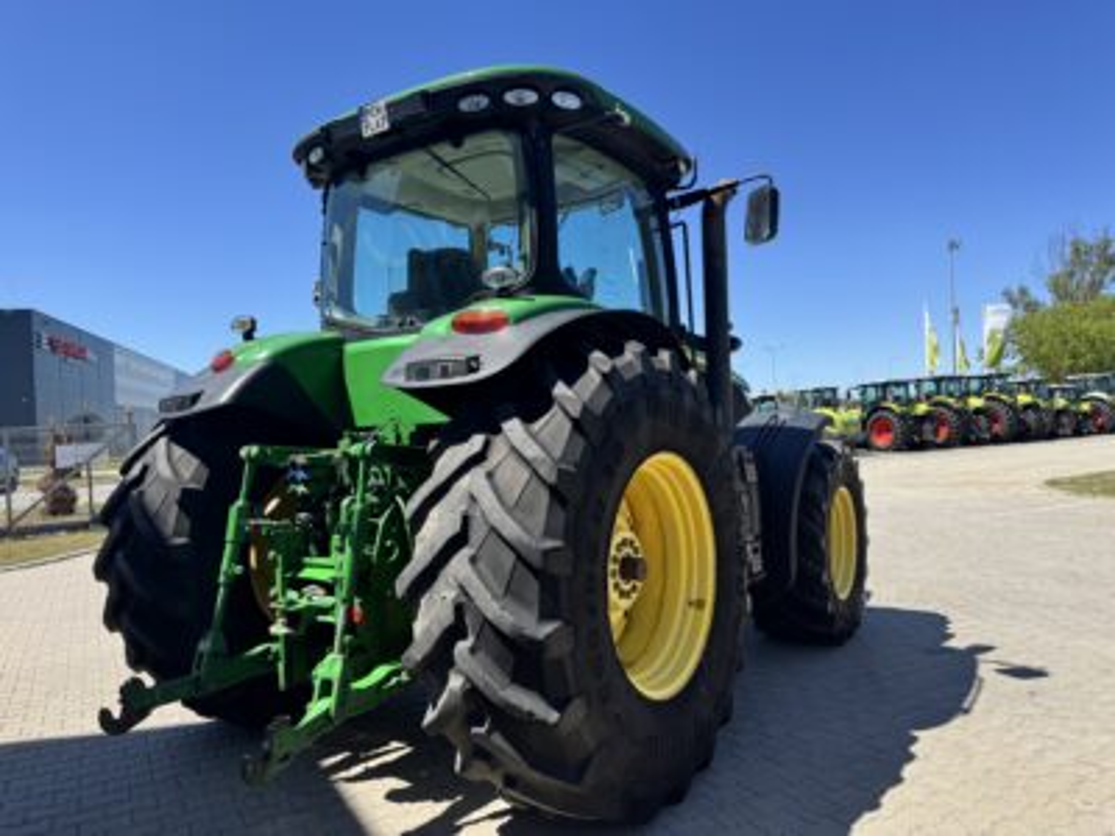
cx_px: 558
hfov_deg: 71.6
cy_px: 418
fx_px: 773
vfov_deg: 56.8
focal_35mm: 24
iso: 80
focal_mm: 6.76
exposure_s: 1/2959
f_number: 1.78
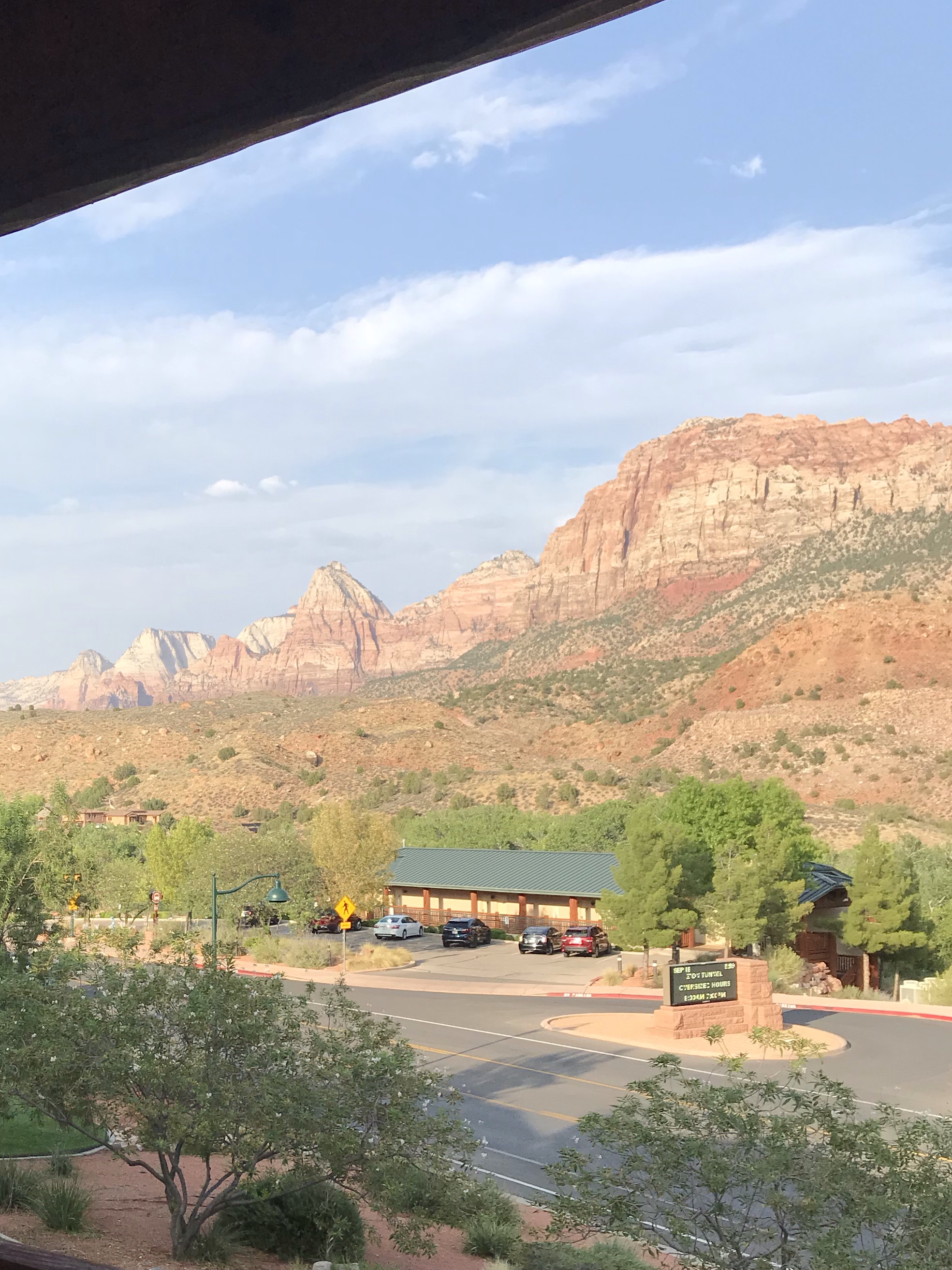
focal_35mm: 43
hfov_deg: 33.1
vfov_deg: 43.5
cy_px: 804
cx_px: 259
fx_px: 1577
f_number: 1.8
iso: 20
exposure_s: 1/1497
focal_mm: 3.99
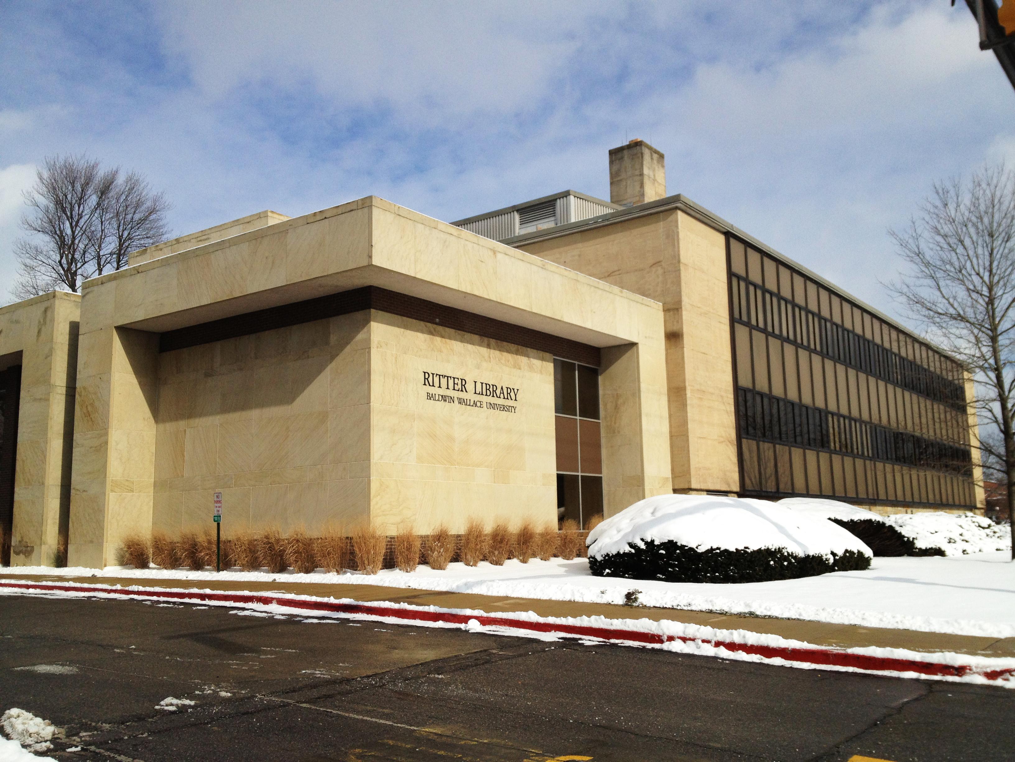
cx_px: 508
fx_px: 1026
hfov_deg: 52.6
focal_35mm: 35
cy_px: 381
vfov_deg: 40.7
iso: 50
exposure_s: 1/4255
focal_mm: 4.28
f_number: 2.4
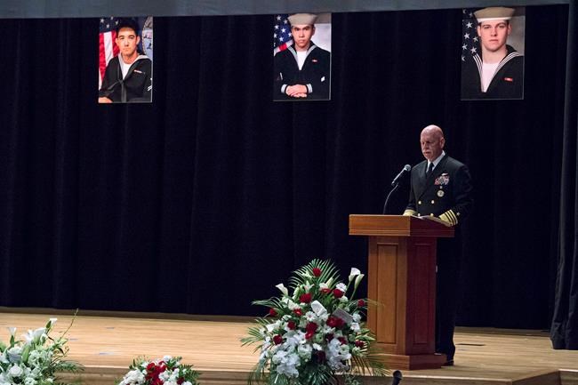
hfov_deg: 18.3
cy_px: 192
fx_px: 1798
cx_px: 289
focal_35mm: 112
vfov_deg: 12.2
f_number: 5.6
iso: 8000
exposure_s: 1/125
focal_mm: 112
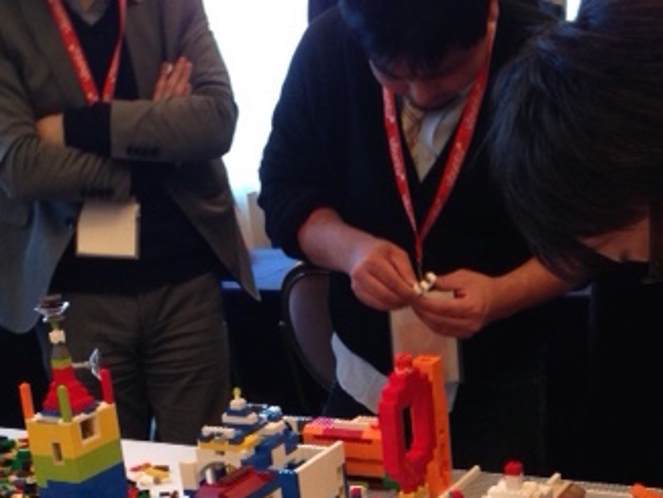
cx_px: 318
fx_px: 1245
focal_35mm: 65
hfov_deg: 29.8
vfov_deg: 21.9
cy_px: 482
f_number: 2.4
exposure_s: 1/20
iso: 160
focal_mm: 4.12
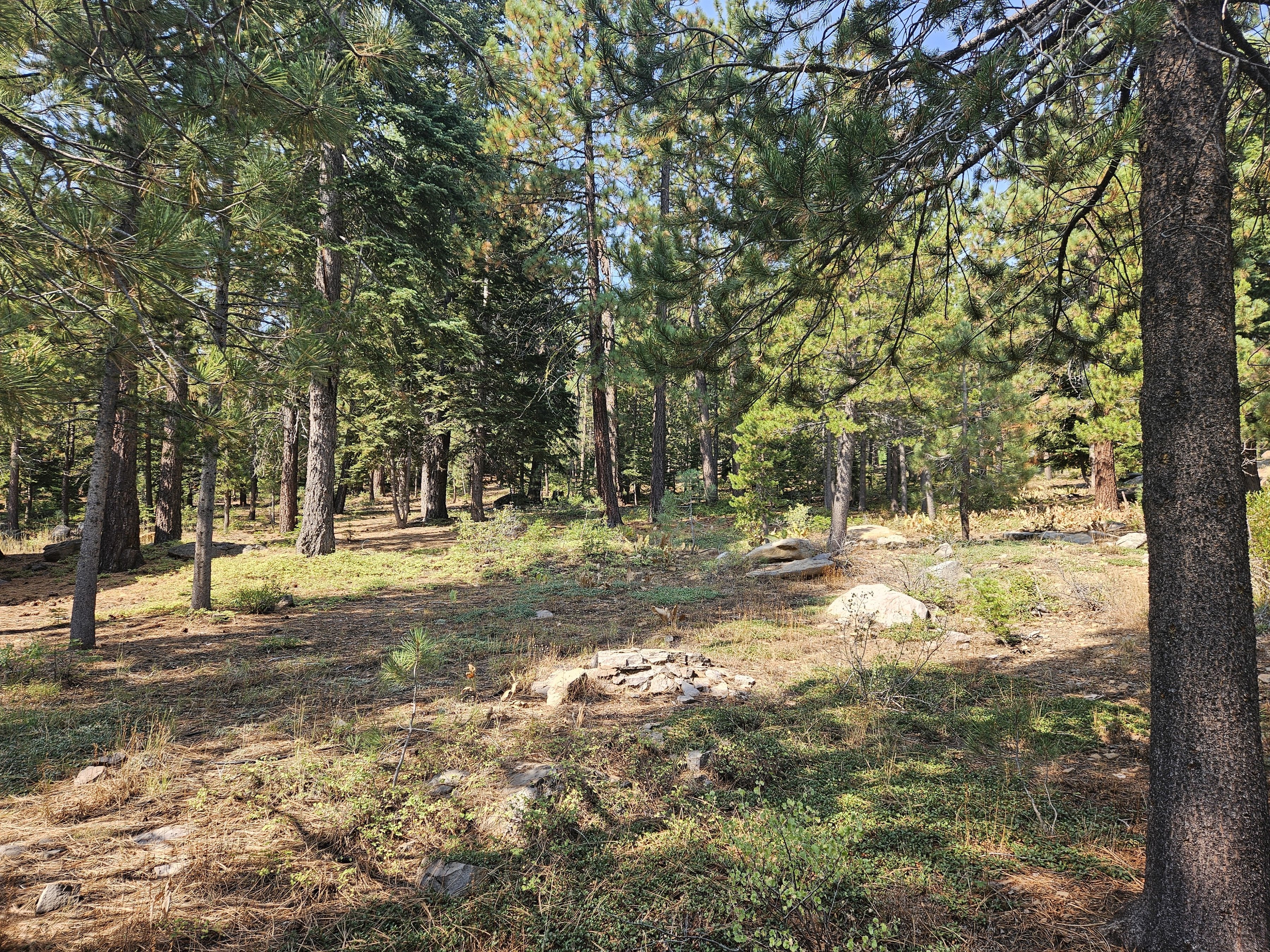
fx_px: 844
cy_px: 476
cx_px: 635
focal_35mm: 23
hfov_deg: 73.9
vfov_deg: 58.9
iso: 25
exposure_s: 1/344
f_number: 1.8
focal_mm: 5.4
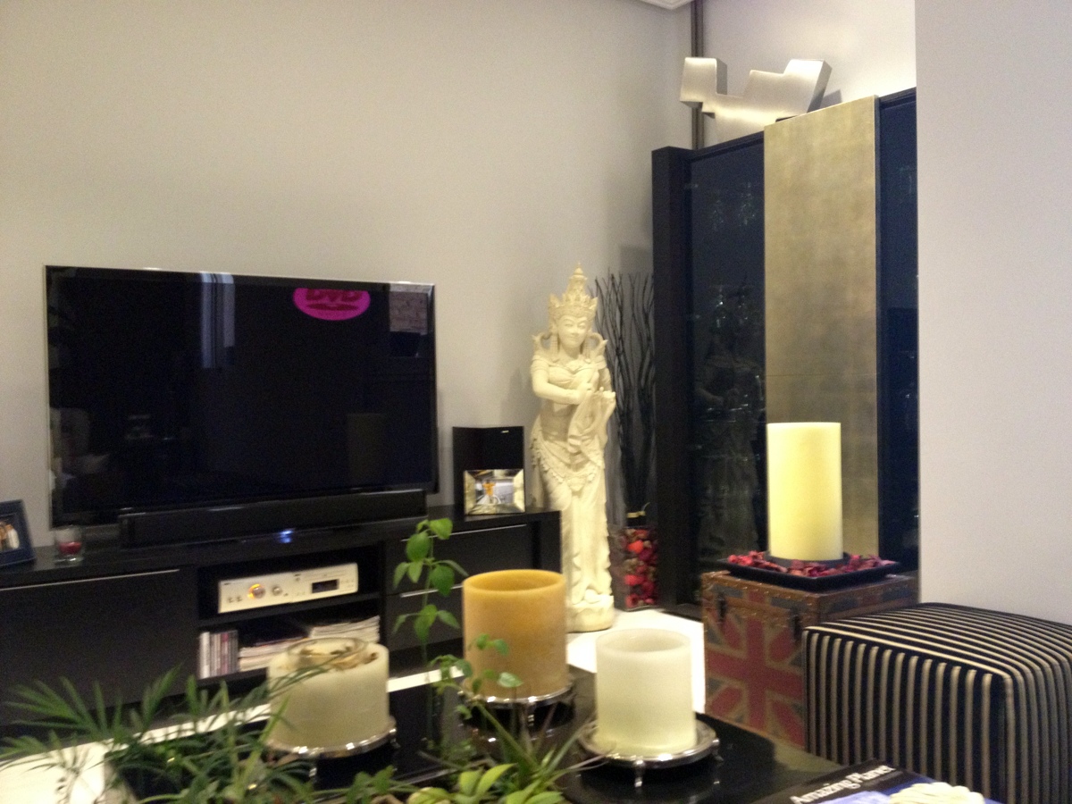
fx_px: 1084
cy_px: 402
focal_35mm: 35
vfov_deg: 40.7
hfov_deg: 52.6
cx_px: 536
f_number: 2.4
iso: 320
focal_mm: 4.28
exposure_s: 1/20
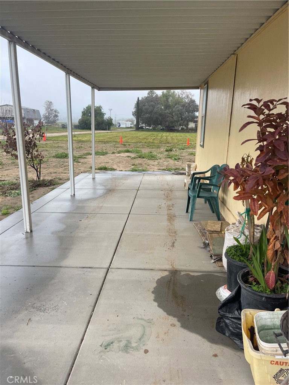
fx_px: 289
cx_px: 144
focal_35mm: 26
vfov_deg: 67.3
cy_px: 192
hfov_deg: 53.1
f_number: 1.6
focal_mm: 5.1
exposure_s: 1/561
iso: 32
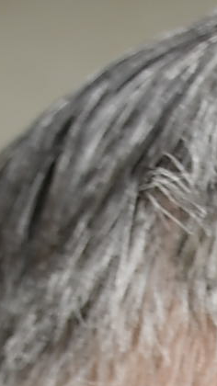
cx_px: 558
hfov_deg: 3.0
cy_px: 941
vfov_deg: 5.2
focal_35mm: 406
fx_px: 4156
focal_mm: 26
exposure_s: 1/100
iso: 100
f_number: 5
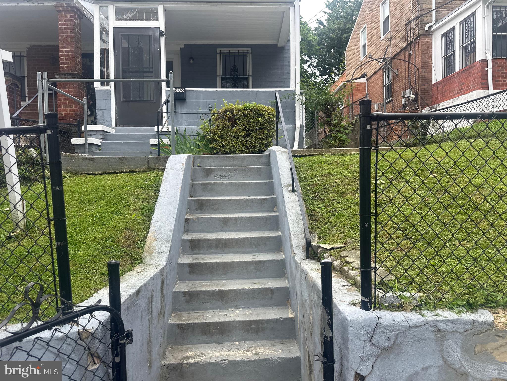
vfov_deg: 56.8
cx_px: 254
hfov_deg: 71.6
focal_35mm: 24
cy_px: 190
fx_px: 352
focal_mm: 6.86
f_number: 1.78
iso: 80
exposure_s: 1/324
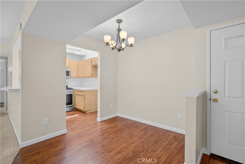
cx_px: 122
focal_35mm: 16
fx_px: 109
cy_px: 82
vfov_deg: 73.8
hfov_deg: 96.7
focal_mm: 16
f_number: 6.3
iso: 250
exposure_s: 1/8
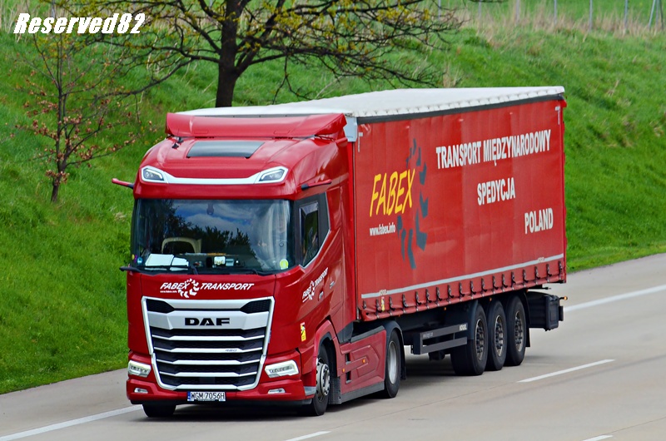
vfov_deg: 3.0
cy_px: 220
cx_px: 333
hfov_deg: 4.6
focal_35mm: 450
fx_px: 8308
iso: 800
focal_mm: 300
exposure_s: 1/800
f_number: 10
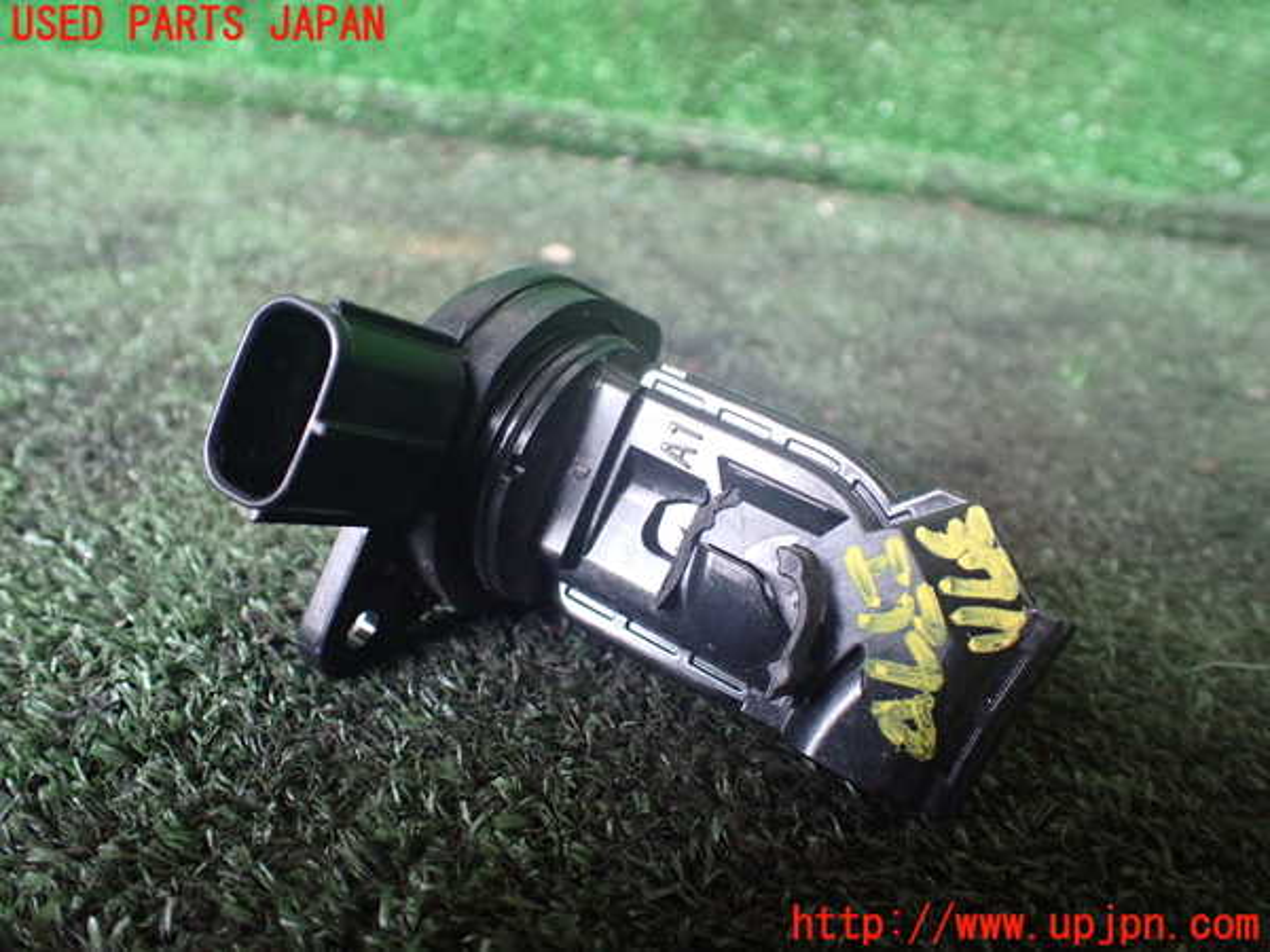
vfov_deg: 46.8
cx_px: 635
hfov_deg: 60.0
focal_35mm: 30
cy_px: 476
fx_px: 1101
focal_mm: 5.4
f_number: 2.3
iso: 800
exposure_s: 1/40
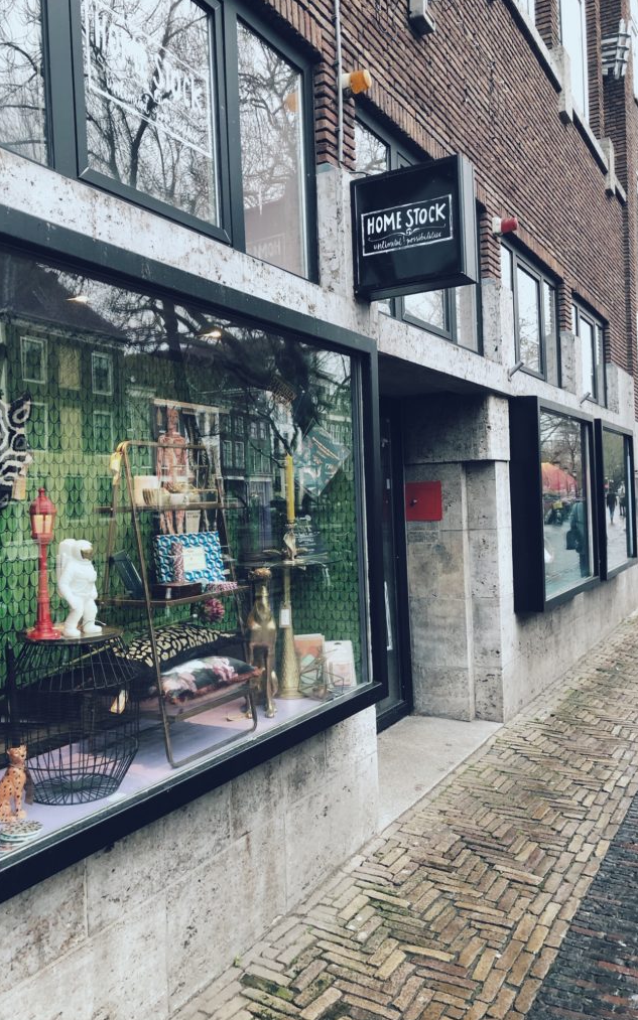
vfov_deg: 62.9
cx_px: 270
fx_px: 835
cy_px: 513
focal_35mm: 30
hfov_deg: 41.7
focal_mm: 4
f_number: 1.8
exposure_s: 1/25
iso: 25
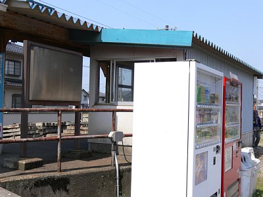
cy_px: 98
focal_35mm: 50
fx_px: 380
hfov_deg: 38.2
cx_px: 132
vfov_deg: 29.1
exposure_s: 1/250
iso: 80
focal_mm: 10.5
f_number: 5.6
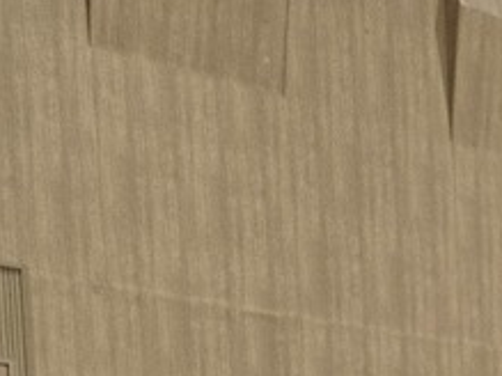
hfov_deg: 10.5
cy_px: 947
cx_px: 1382
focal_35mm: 147
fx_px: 2131
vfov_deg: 9.0
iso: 200
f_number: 1.8
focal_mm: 5.4
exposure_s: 1/120
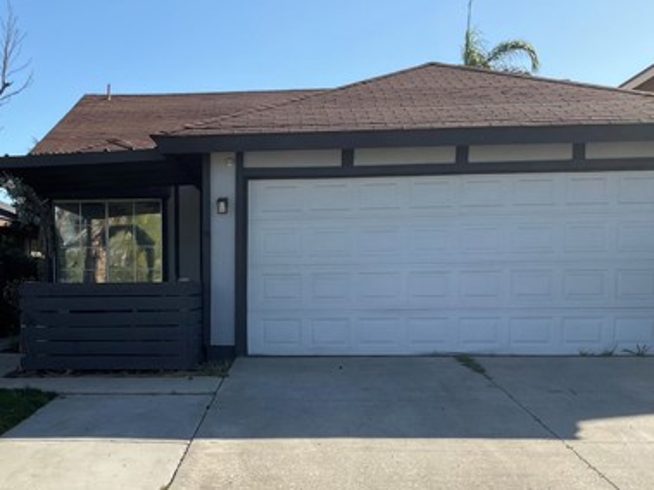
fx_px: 925
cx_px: 193
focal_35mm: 49
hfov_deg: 38.3
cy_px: 374
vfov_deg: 29.1
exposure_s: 1/1730
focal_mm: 3
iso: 16
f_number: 1.8
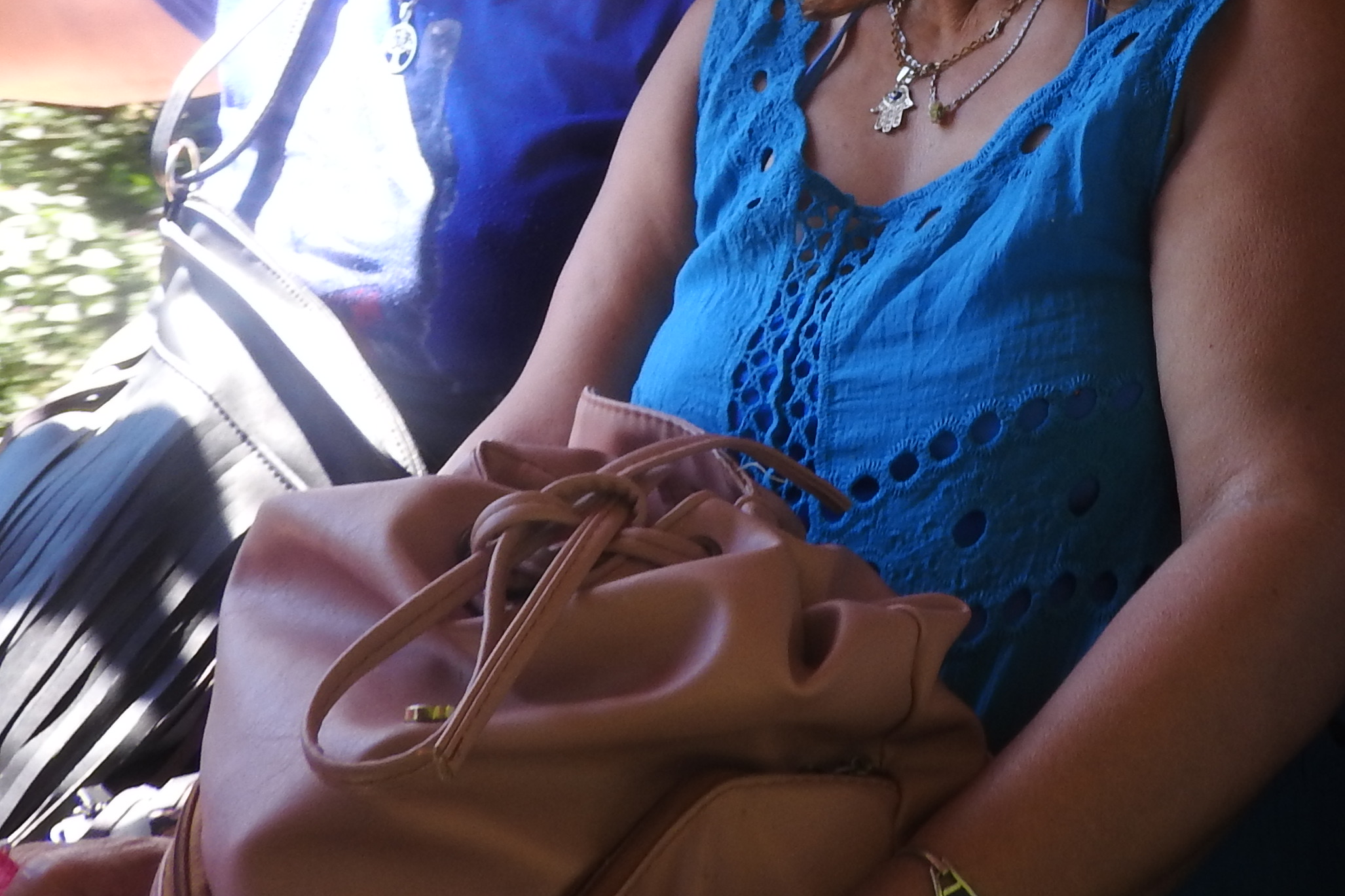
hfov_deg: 34.2
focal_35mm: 56
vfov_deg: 22.6
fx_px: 2092
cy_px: -131
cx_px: 1132
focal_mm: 4.3
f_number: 3.3
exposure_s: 1/60
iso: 100
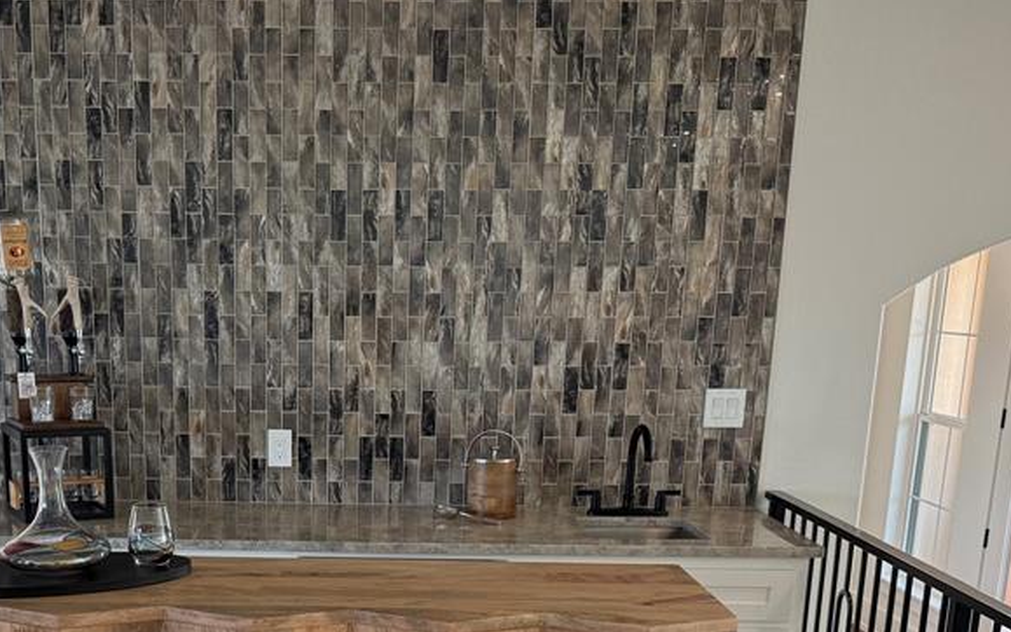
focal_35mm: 45
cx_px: 320
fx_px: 1240
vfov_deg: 27.2
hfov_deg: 43.6
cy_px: 609
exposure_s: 1/174
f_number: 1.78
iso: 200
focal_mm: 6.76
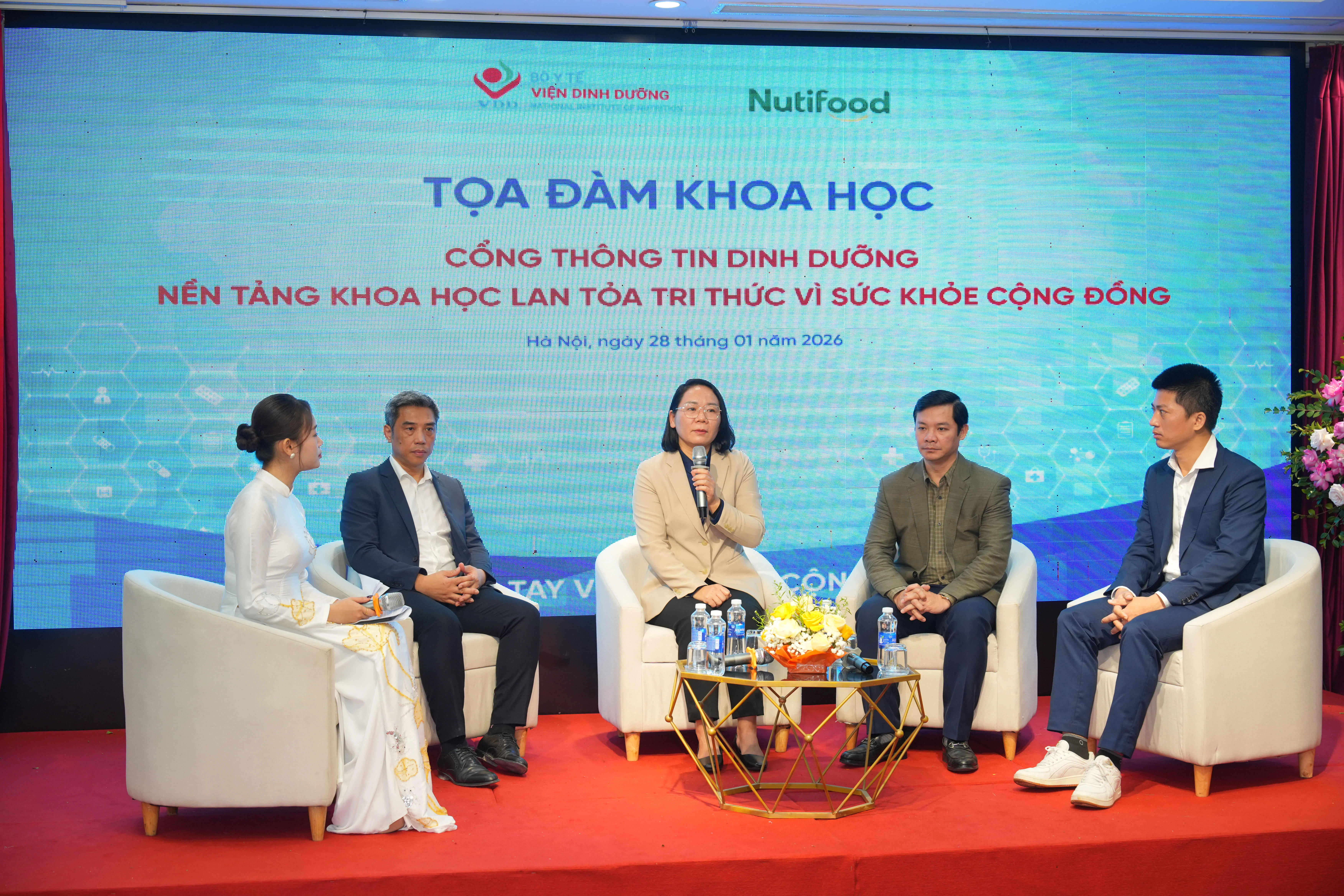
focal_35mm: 50
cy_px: 448
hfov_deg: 39.6
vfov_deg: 27.0
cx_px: 672
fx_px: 1867
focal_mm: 50
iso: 800
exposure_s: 1/200
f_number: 3.5
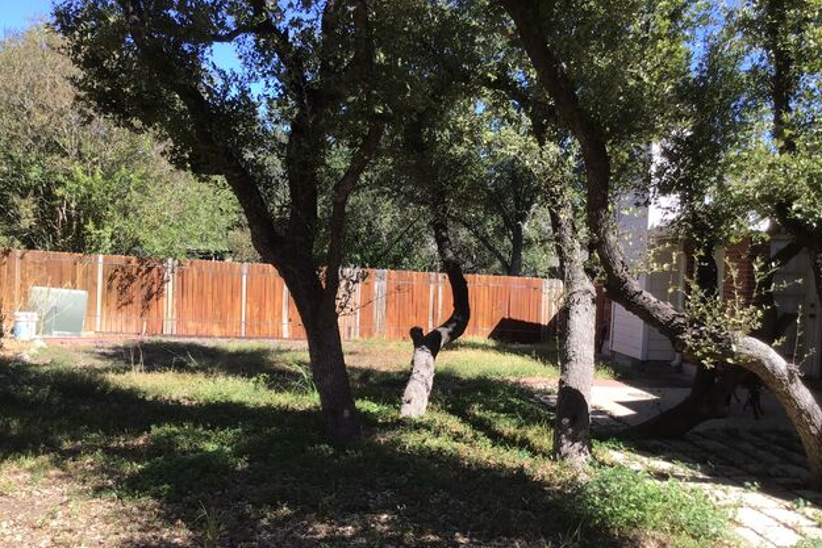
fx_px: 754
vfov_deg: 39.9
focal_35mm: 33
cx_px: 418
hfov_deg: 57.2
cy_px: 310
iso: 25
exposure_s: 1/388
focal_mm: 3.3
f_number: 2.4
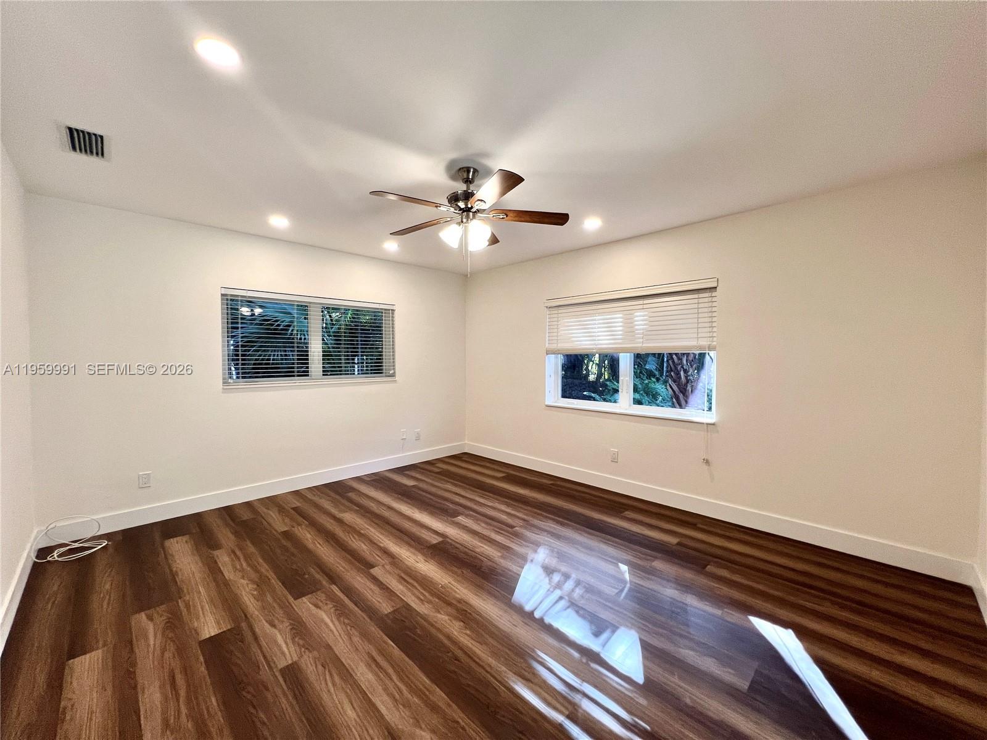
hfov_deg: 106.2
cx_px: 494
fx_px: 371
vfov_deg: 89.9
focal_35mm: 13
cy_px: 370
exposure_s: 1/120
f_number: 1.8
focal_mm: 1.57
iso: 160
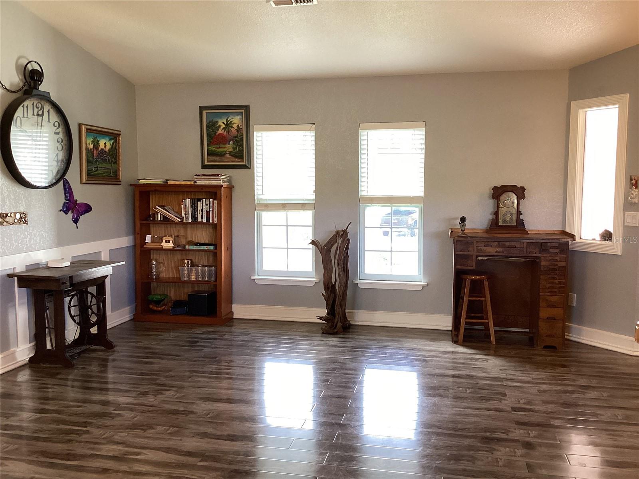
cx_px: 320
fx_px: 572
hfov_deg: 58.4
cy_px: 240
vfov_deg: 45.4
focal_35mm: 31
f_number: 2.4
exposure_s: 1/60
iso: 160
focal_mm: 3.3
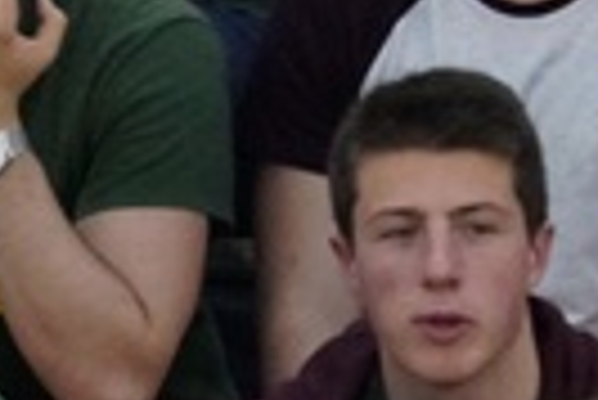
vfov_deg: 0.5
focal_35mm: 2698
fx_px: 44865
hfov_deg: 0.8
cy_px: 40
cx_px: -391
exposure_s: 1/320
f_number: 5.6
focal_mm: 300
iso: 6400
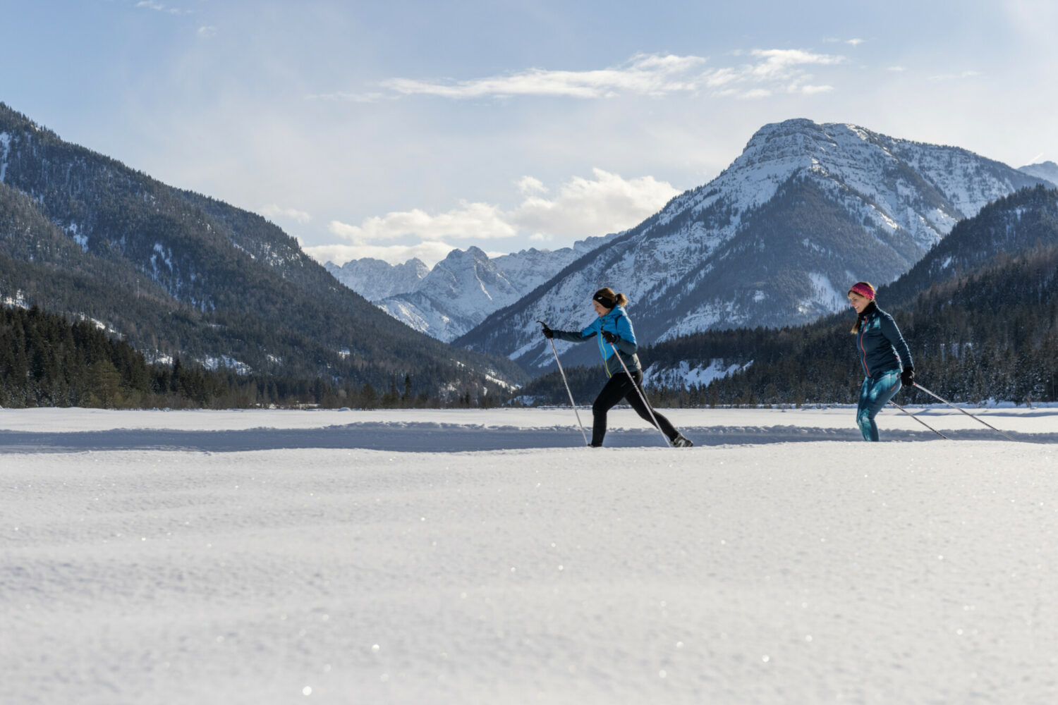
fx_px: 1822
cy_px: 352
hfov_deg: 32.4
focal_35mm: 62
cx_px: 529
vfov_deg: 21.9
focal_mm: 62
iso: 200
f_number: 5
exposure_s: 1/2500
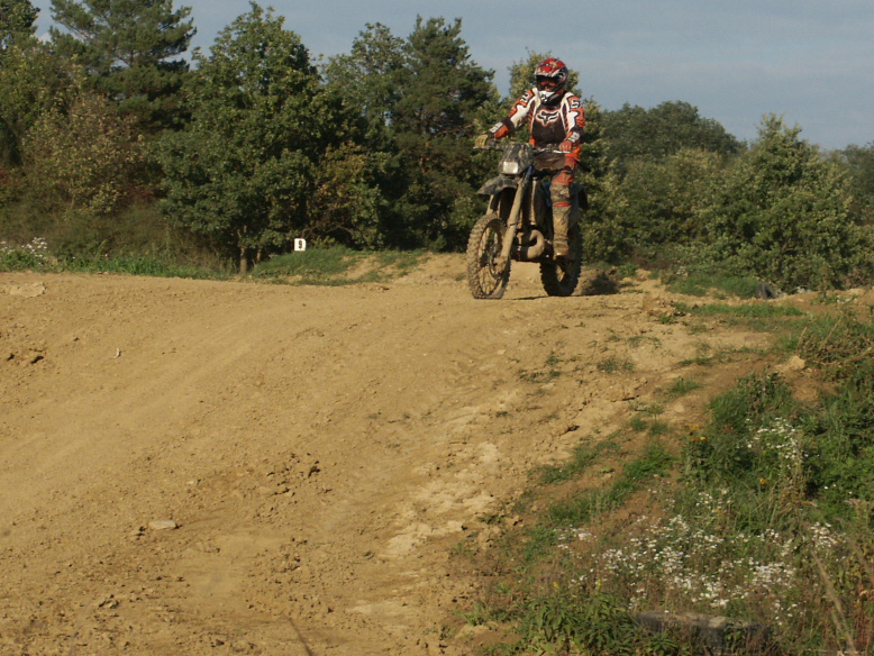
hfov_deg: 11.6
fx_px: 4319
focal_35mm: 171
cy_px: 185
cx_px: 415
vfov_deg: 8.7
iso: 100
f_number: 4
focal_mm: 25.9
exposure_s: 1/1500
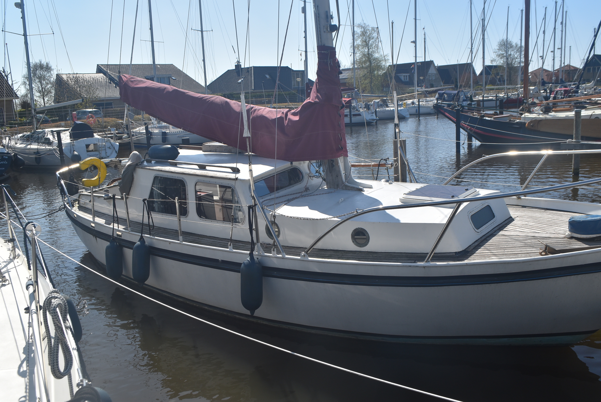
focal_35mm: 30
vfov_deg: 43.7
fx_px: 501
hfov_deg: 61.9
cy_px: 201
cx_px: 300
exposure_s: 1/400
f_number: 10
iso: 200
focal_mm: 20
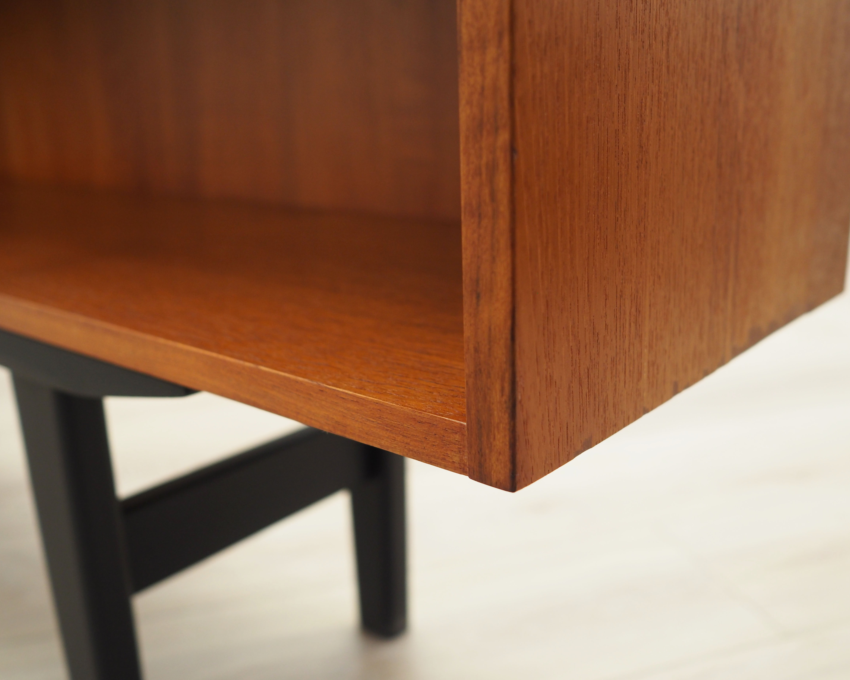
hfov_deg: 50.3
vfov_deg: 41.2
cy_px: 344
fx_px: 906
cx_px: 430
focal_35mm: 36
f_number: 2.5
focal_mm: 17
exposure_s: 1/40
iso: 500
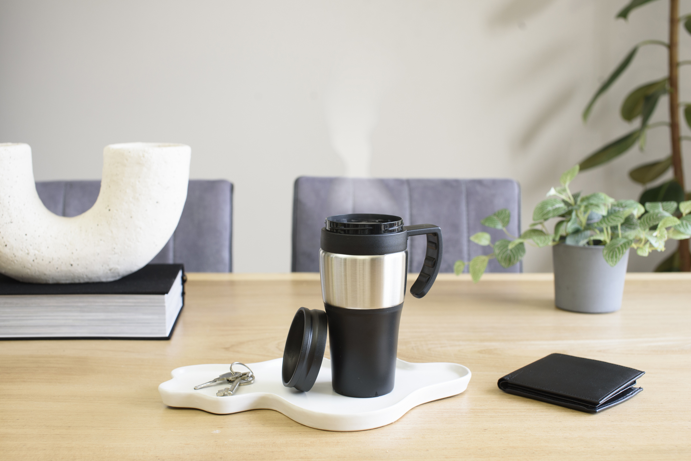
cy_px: 230
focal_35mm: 50
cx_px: 346
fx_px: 960
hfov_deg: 39.6
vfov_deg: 27.0
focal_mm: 50
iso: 500
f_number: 6.3
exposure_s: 1/30
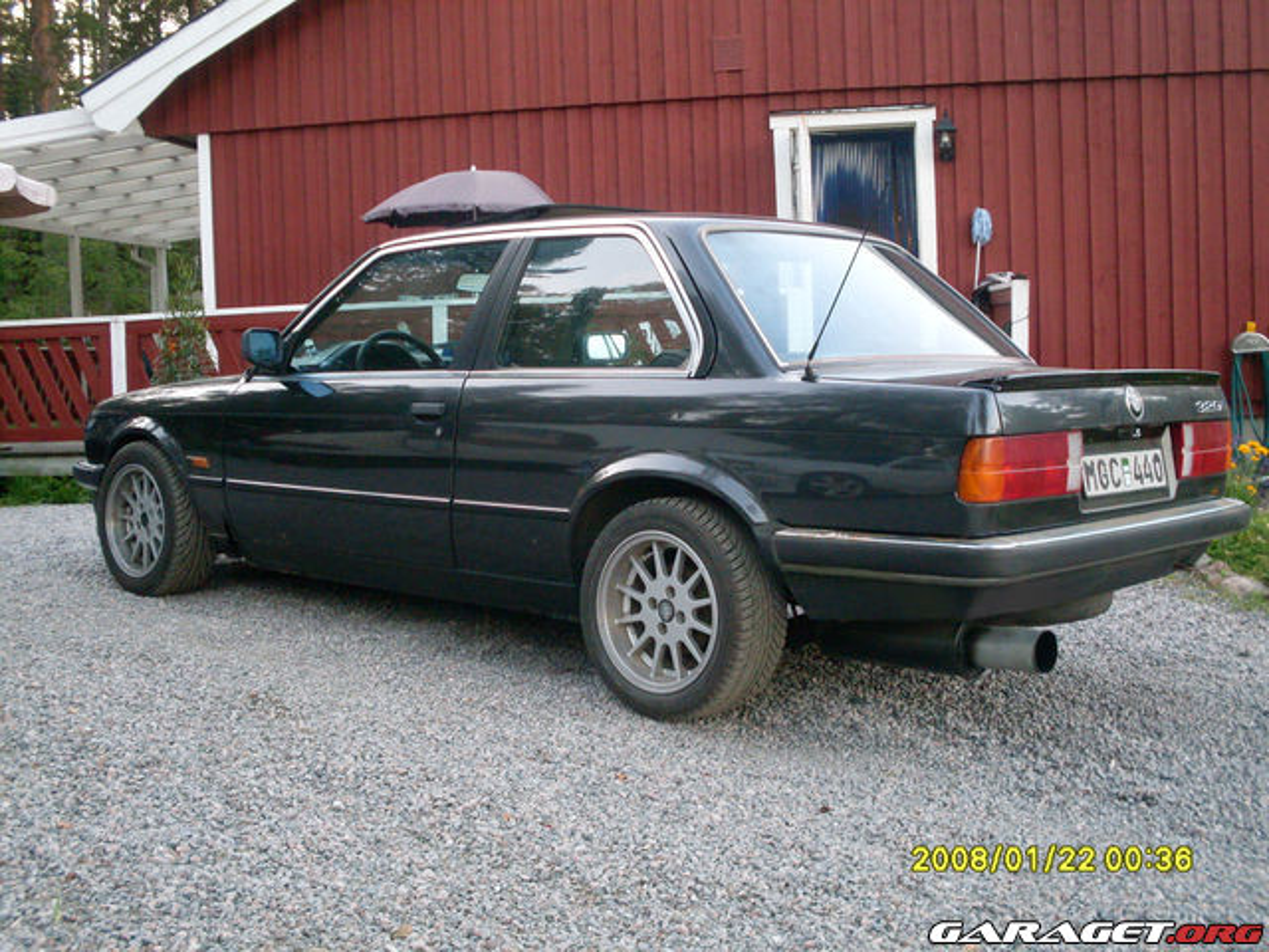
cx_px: 634
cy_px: 476
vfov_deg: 29.7
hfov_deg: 38.9
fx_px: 1796
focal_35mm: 49
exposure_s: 1/20
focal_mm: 8.1
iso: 200
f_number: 3.1
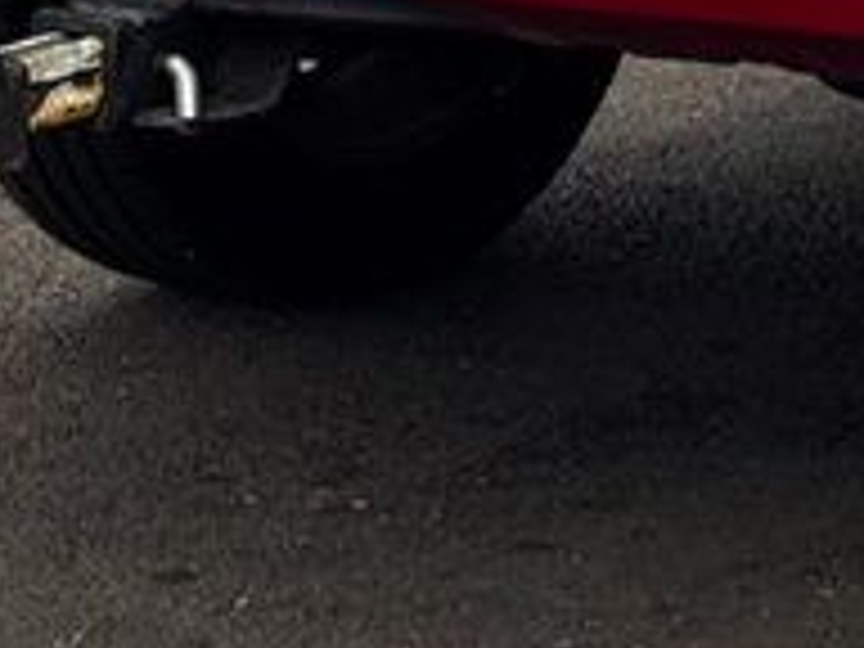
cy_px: -855
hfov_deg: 7.5
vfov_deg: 5.6
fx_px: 6390
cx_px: 1670
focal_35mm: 256
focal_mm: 6.76
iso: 64
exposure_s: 1/1076
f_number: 1.78
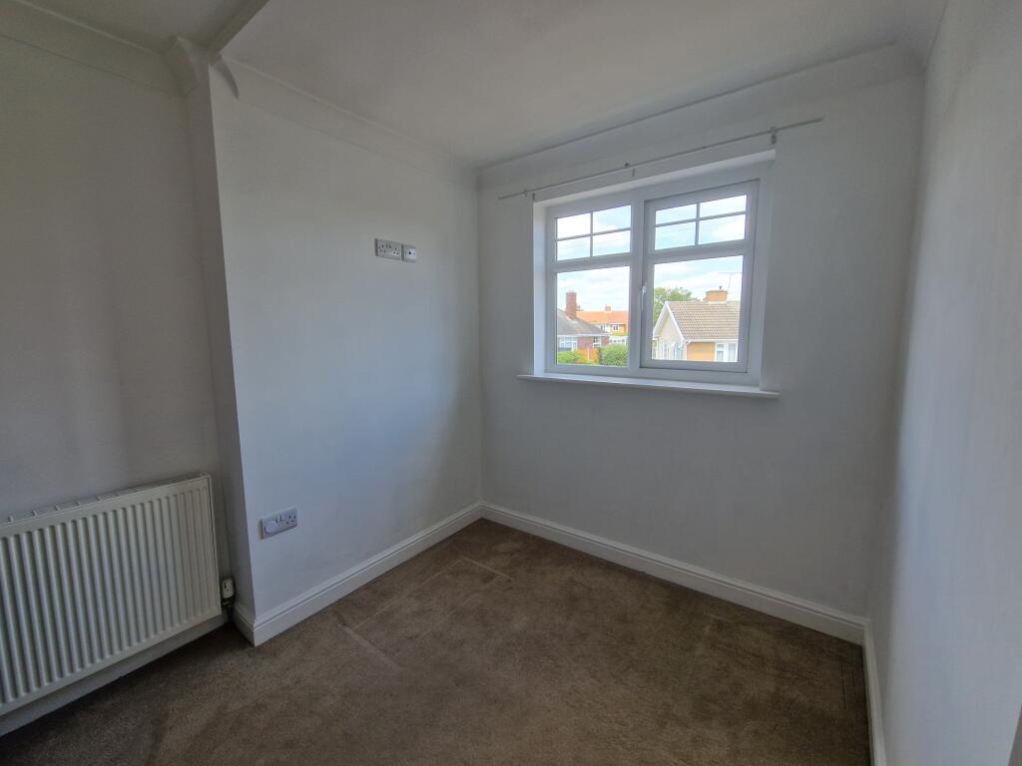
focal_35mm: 13
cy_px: 383
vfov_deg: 89.9
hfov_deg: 106.2
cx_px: 511
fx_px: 384
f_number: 2.2
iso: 50
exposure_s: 1/151
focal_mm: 2.2
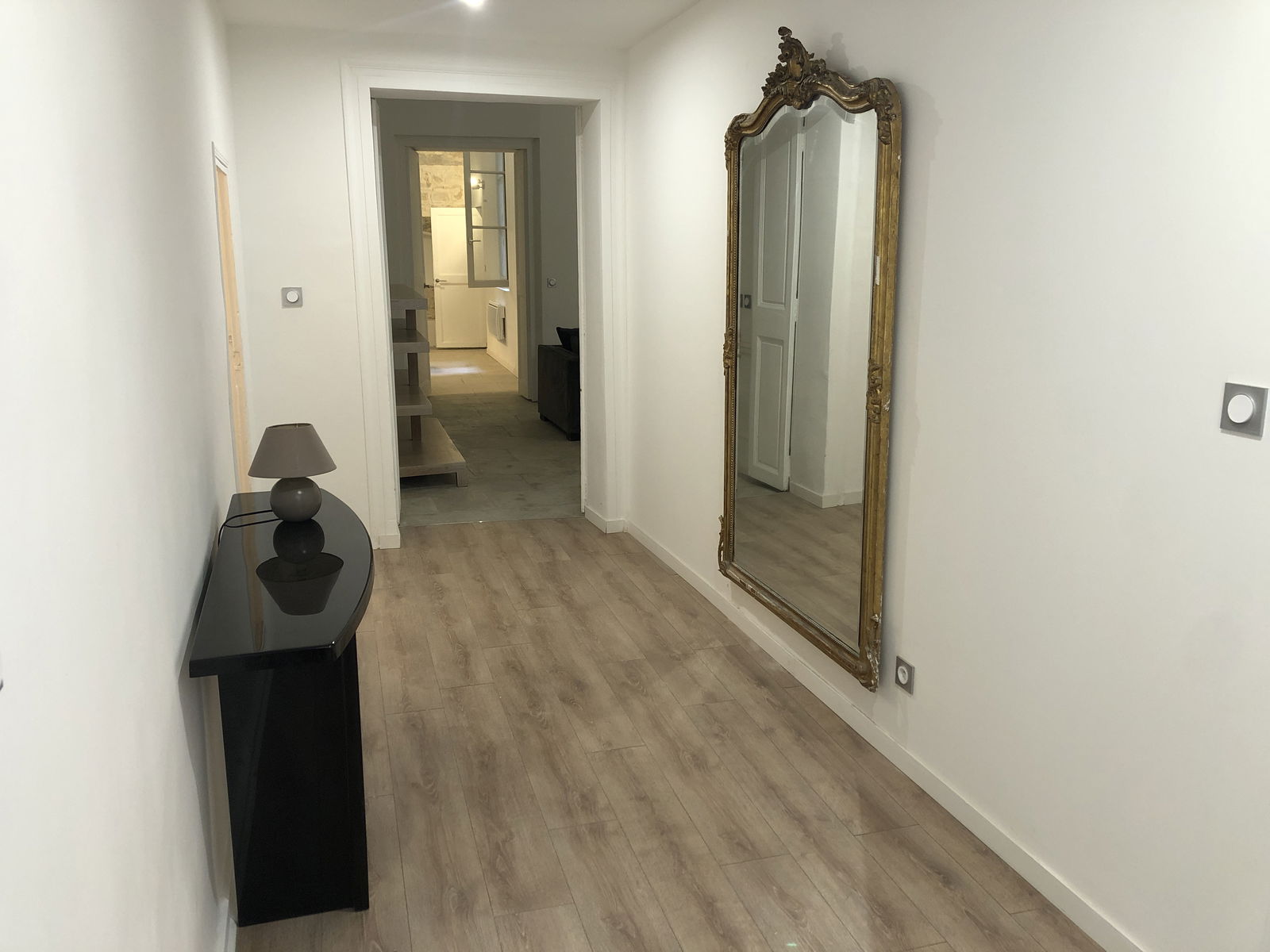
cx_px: 635
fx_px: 1027
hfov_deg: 63.4
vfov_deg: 49.7
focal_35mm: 28
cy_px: 476
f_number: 1.8
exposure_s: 1/17
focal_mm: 4
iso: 50
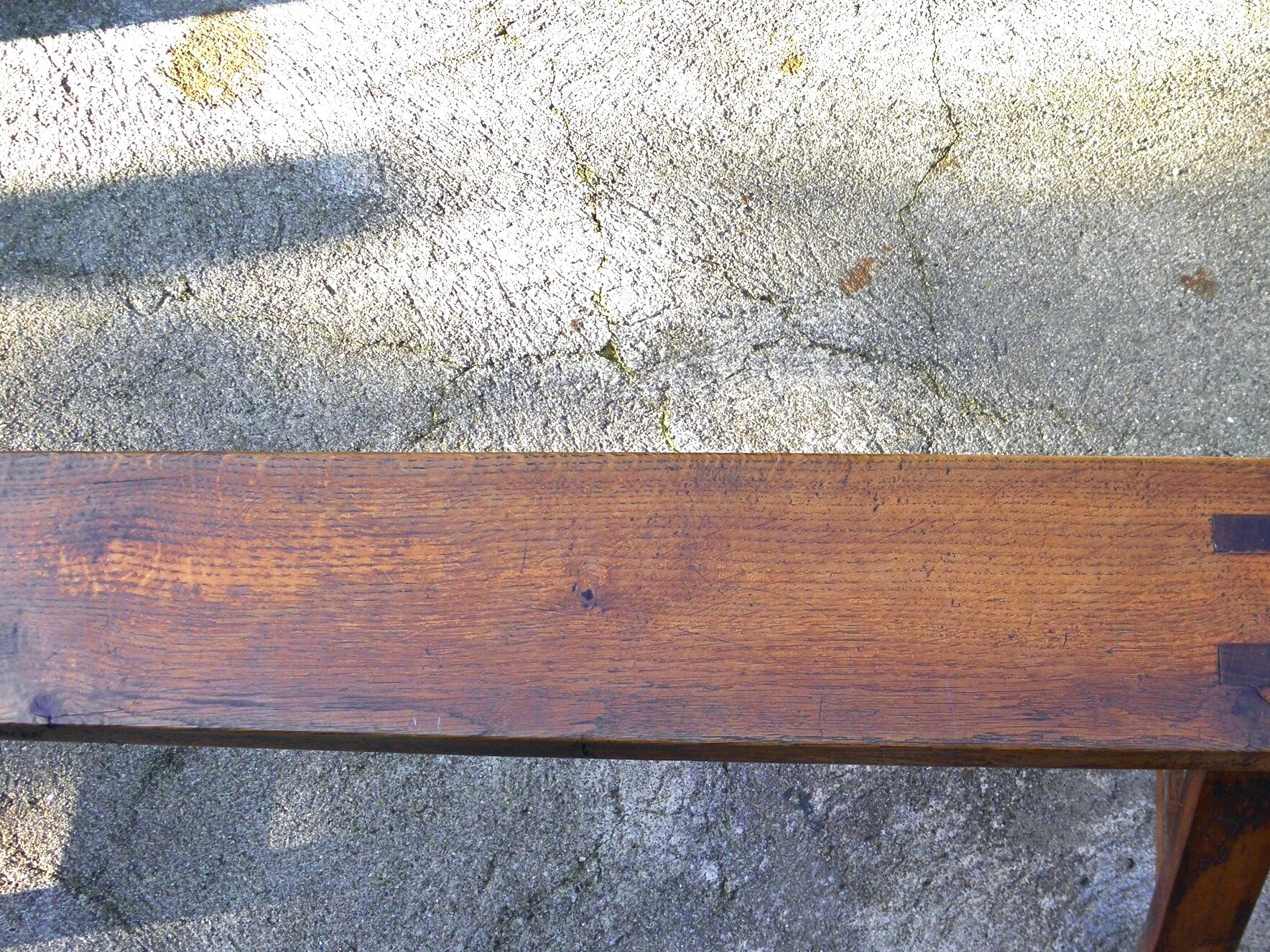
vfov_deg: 33.9
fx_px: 1541
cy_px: 657
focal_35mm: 42
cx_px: 897
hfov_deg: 43.8
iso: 100
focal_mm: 5.2
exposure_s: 1/50
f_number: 3.5
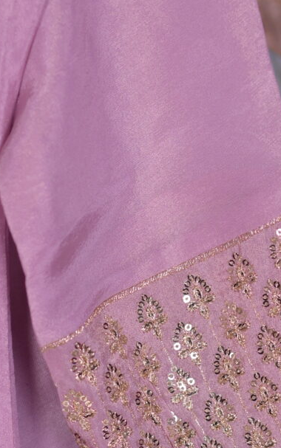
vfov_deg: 7.7
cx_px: 109
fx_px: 3353
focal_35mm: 274
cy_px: 223
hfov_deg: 4.8
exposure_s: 1/160
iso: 200
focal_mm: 85
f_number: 2.5
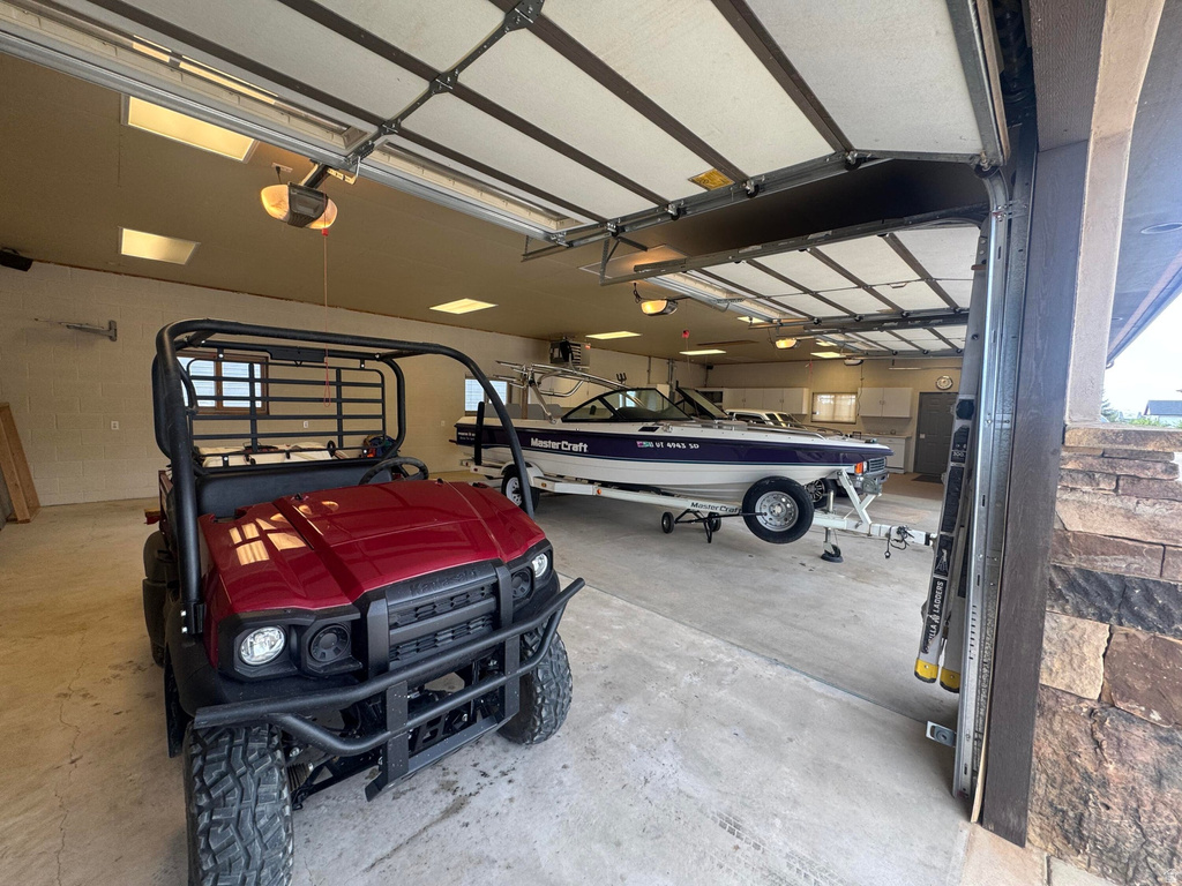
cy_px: 443
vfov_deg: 85.7
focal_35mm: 14
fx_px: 478
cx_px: 591
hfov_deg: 102.1
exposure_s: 1/120
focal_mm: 2.22
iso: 100
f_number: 2.2
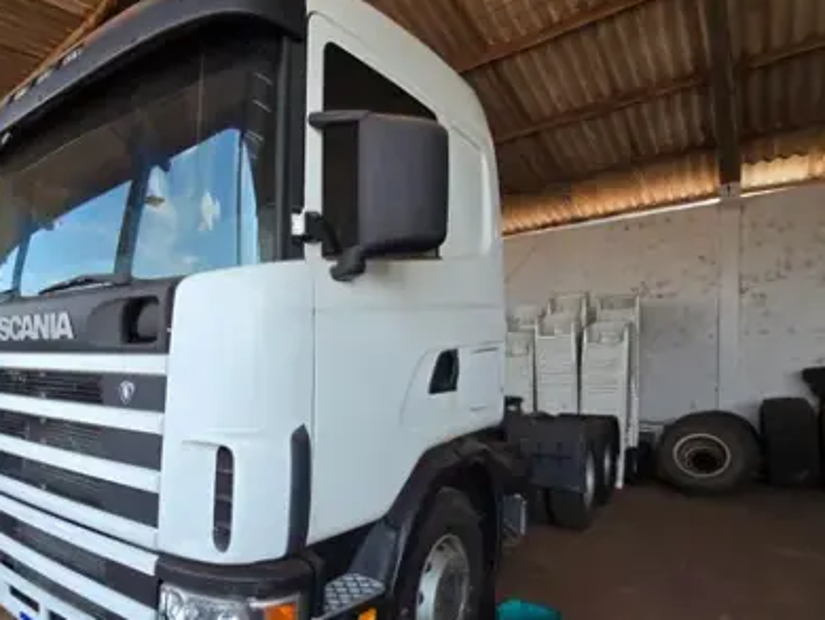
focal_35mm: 20
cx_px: 283
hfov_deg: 79.4
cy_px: 385
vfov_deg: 65.1
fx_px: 477
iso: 50
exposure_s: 1/234
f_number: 2.2
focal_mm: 2.2
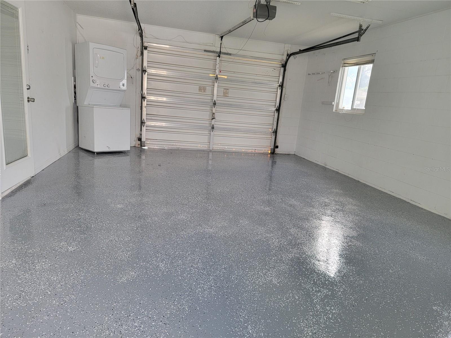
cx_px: 226
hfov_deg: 71.6
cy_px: 169
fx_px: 313
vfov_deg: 56.8
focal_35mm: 24
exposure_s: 1/120
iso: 200
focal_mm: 6.7
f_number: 1.8
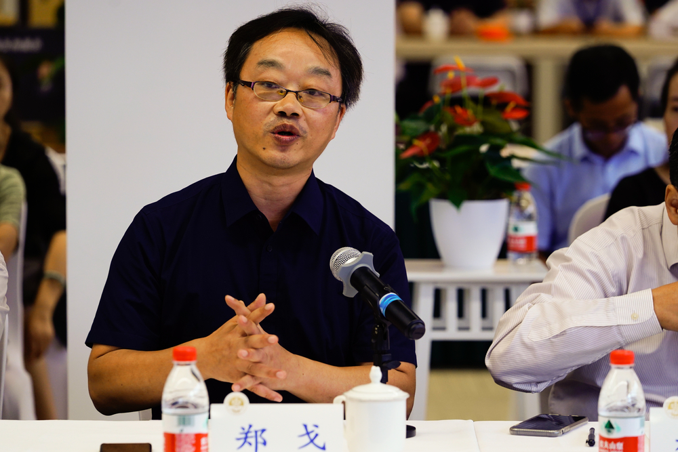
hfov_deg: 13.2
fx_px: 2919
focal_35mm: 155
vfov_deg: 8.9
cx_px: 339
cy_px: 226
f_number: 4.5
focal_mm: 155
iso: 1250
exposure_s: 1/200
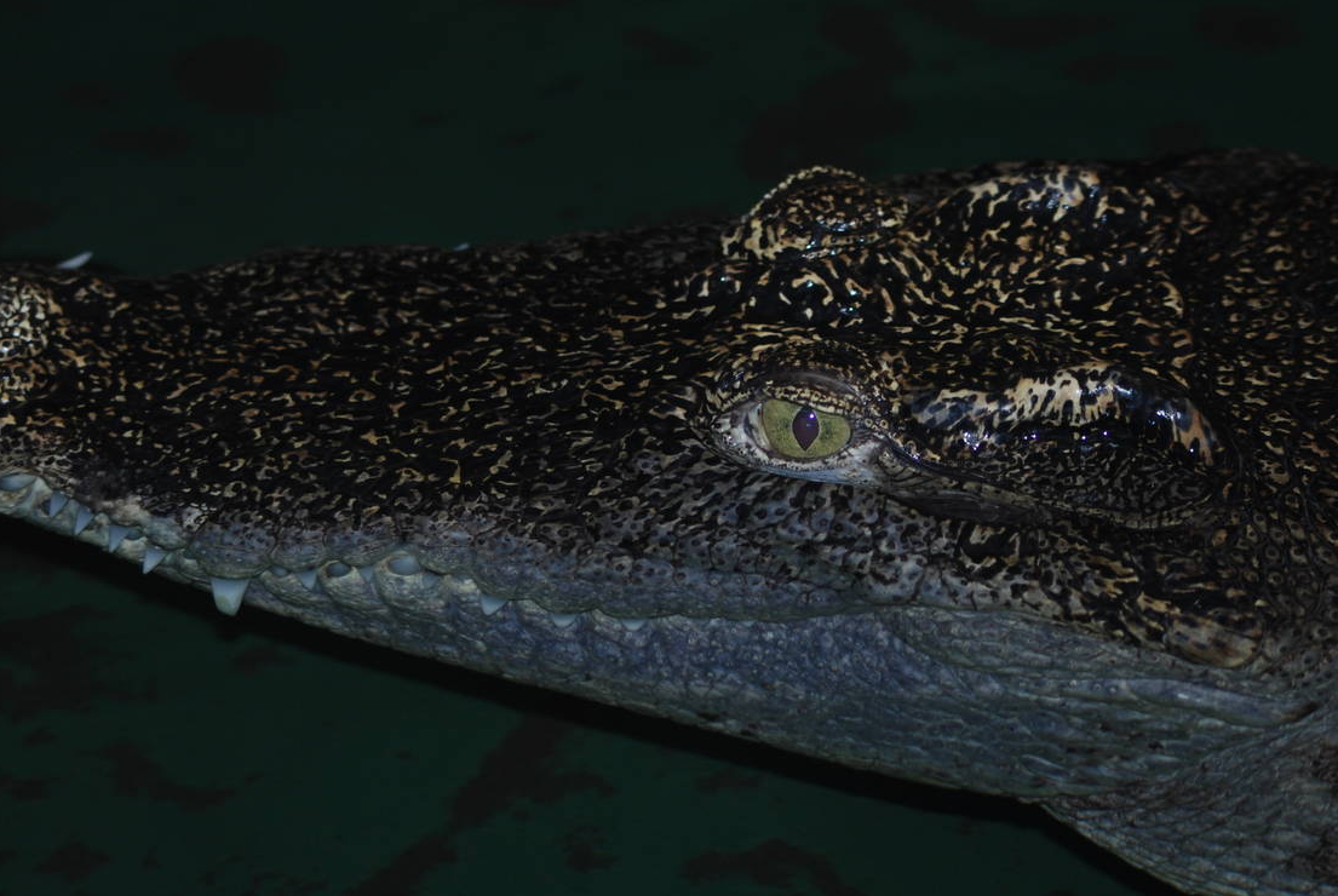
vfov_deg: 9.1
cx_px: 593
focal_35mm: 152
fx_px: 5657
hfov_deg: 13.5
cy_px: 438
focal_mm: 70
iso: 200
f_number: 4
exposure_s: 1/60
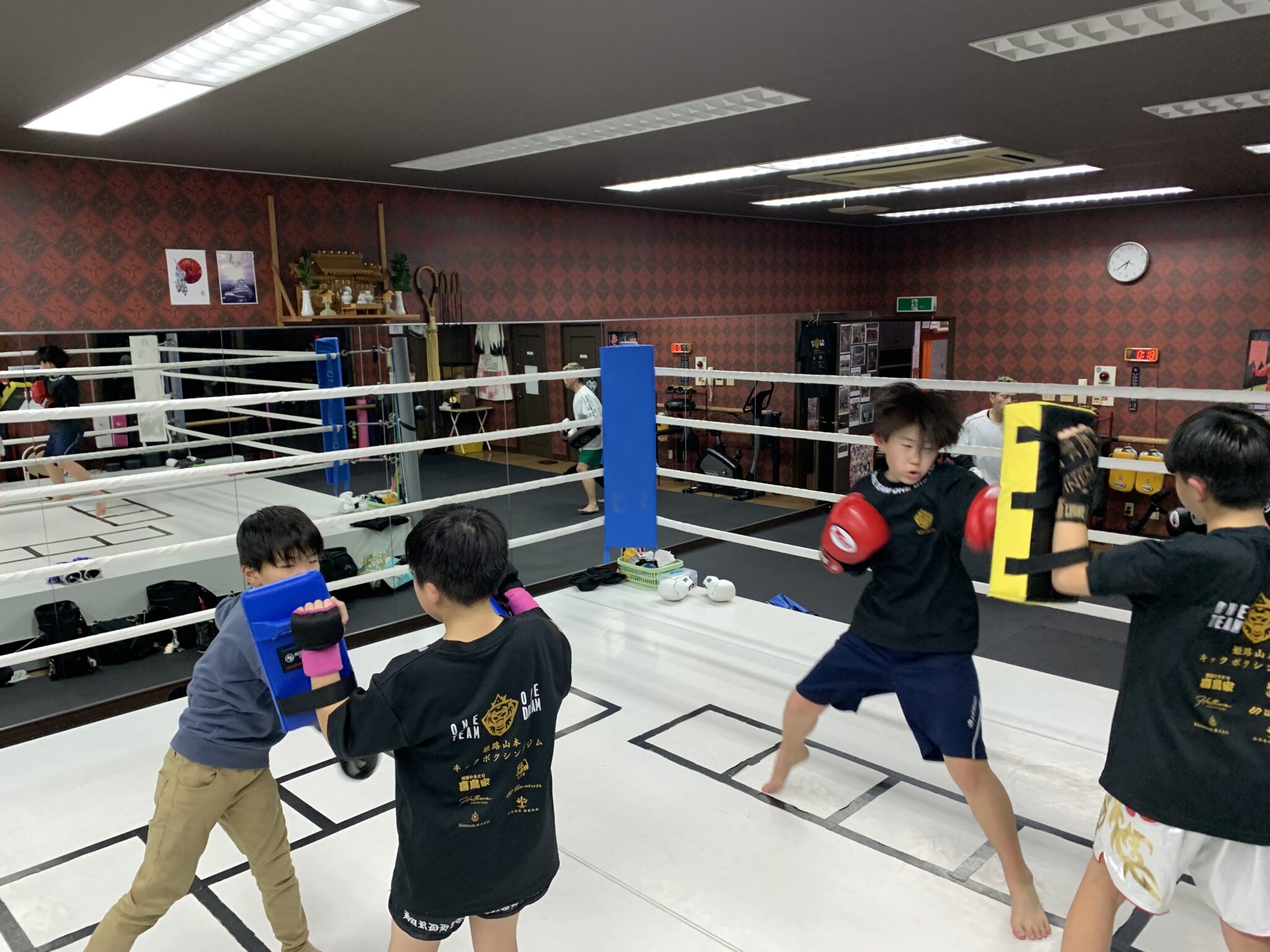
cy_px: 476
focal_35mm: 26
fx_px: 954
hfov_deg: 67.3
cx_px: 635
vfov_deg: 53.1
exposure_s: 1/60
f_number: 1.8
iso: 125
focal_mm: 4.25
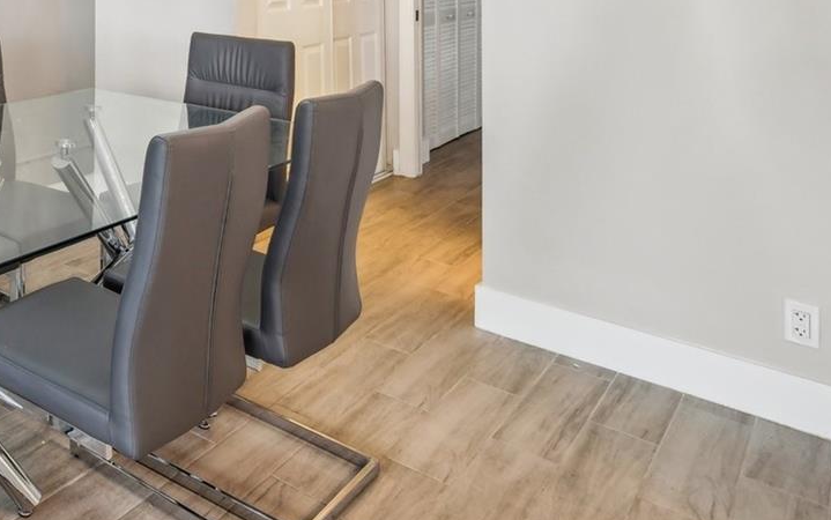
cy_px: -35
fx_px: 770
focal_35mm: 34
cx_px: -51
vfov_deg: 33.2
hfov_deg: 45.1
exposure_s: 1/10
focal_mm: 10
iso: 400
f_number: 8
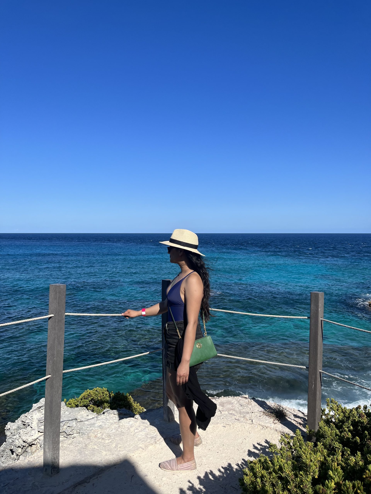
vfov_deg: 67.3
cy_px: 247
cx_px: 186
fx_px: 372
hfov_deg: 53.1
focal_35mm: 26
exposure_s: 1/4651
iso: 50
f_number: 1.6
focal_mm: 5.1
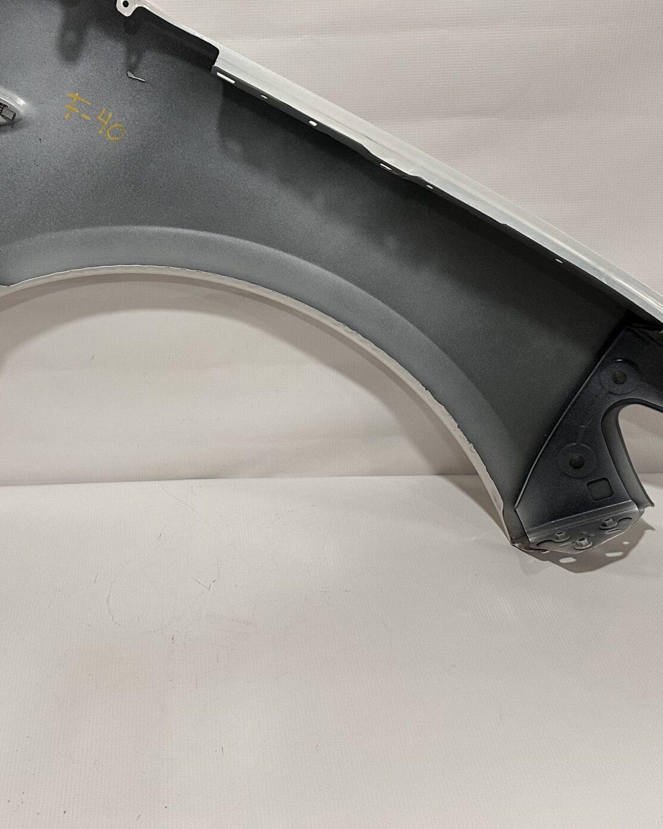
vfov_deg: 42.4
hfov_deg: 34.6
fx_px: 1055
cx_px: 233
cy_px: 282
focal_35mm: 43
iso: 250
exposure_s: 1/60
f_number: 1.78
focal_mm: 6.86
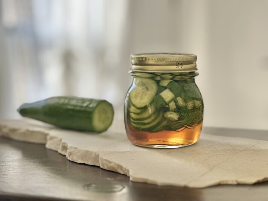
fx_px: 596
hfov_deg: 25.3
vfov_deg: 19.1
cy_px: 100
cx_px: 134
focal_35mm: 77
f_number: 2.8
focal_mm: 9
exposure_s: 1/121
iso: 200
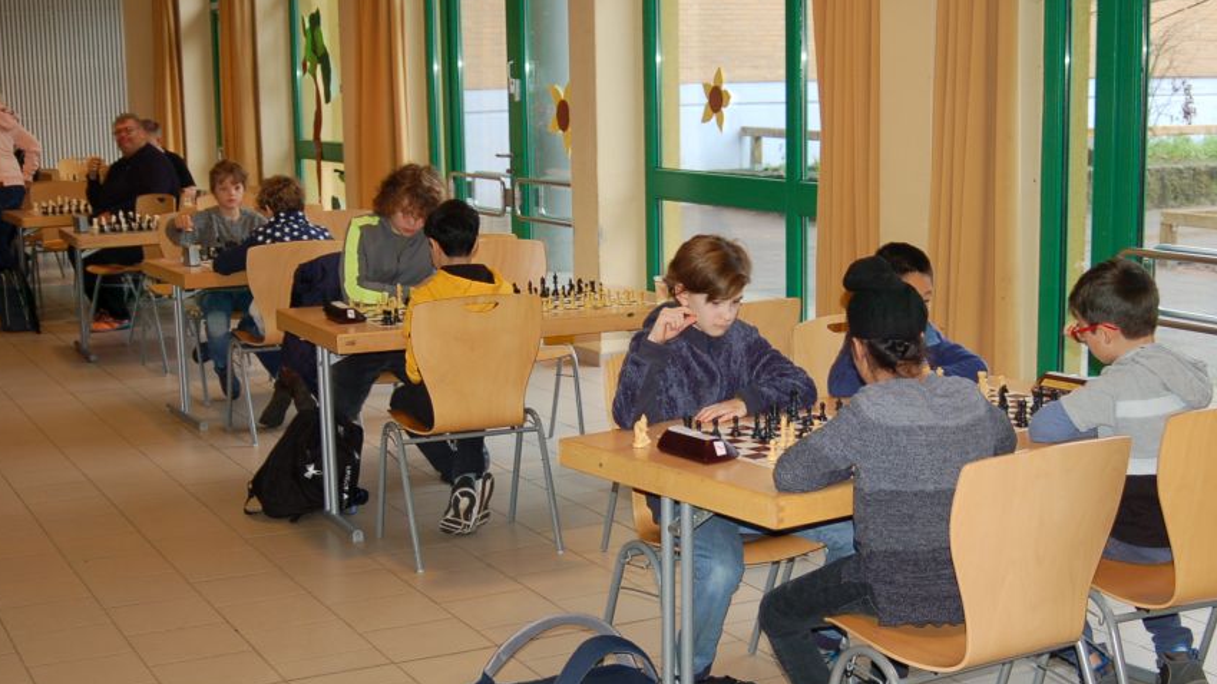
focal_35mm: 53
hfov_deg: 39.2
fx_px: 1710
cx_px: 621
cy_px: 405
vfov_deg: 22.6
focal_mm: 28
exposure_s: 1/60
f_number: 3.3
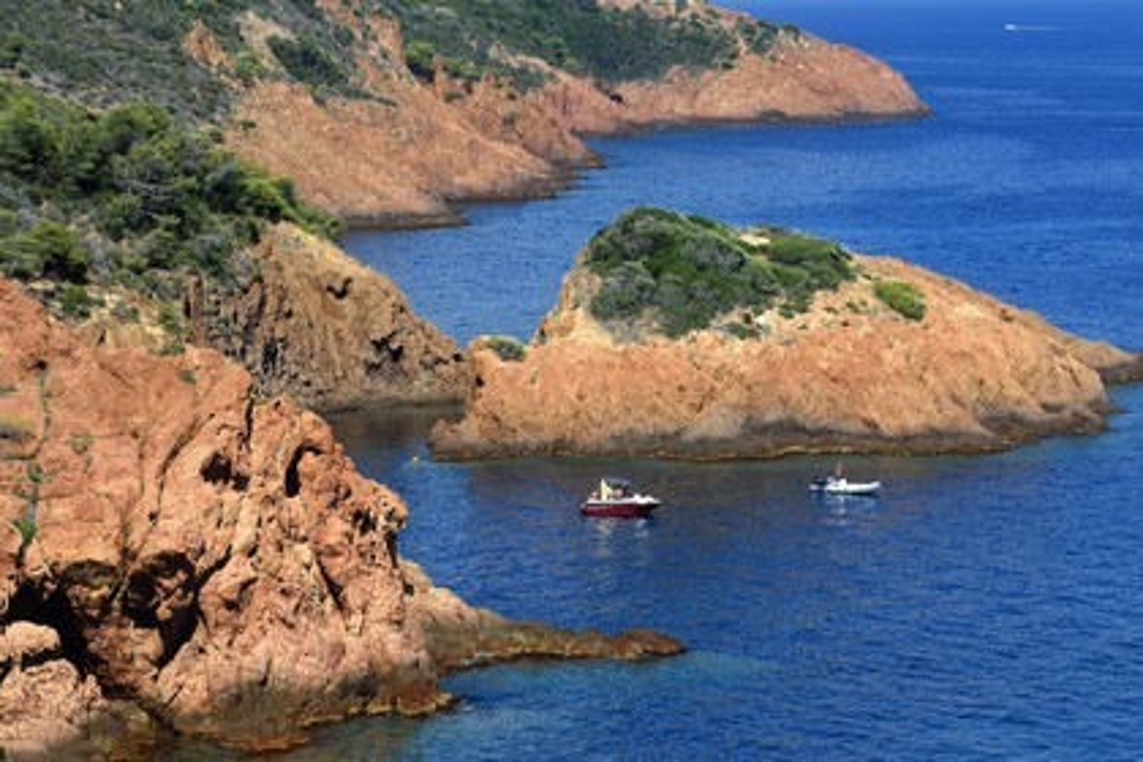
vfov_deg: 9.5
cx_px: 572
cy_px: 381
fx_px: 4603
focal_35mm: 145
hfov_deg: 14.2
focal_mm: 145
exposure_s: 1/250
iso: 200
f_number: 11
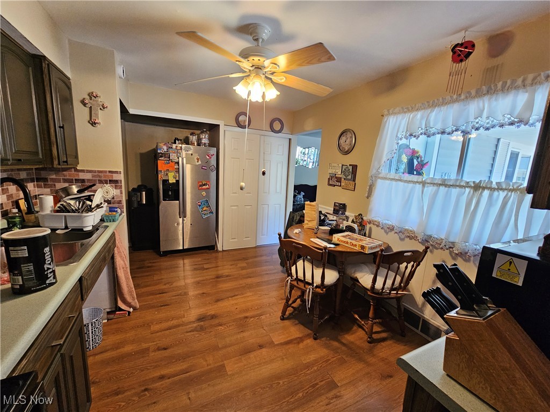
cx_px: 275
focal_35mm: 13
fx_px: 207
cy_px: 206
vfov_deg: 89.9
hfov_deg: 106.2
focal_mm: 2.2
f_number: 2.2
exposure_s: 1/60
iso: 200
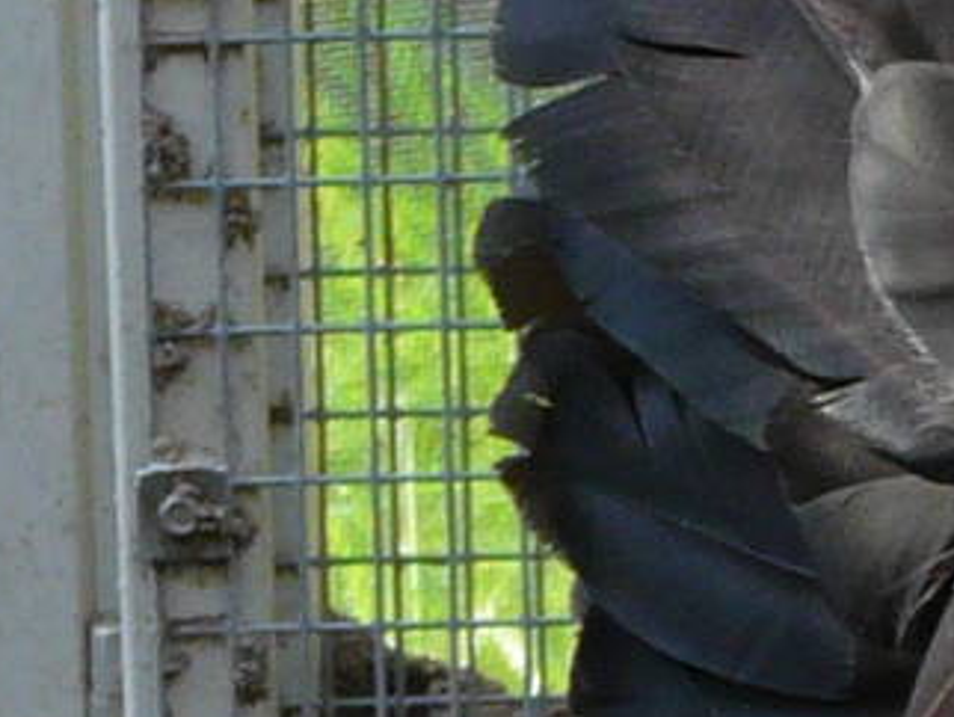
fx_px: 26173
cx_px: 2195
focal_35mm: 949
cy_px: 542
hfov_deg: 2.1
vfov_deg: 1.6
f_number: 3.6
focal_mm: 19.7
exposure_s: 1/100
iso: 100
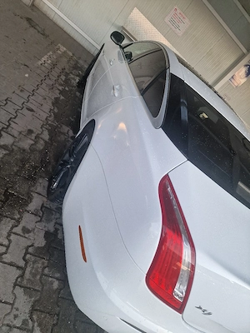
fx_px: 221
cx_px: 125
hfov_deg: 58.9
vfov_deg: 73.9
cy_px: 166
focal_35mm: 23
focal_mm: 6.4
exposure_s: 1/182
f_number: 1.8
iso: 160
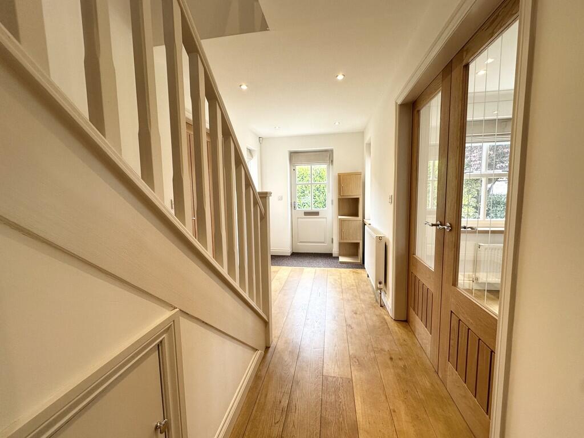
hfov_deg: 102.1
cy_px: 219
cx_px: 292
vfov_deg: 85.7
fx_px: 236
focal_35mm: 14
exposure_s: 1/100
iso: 125
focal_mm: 2.22
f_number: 2.2
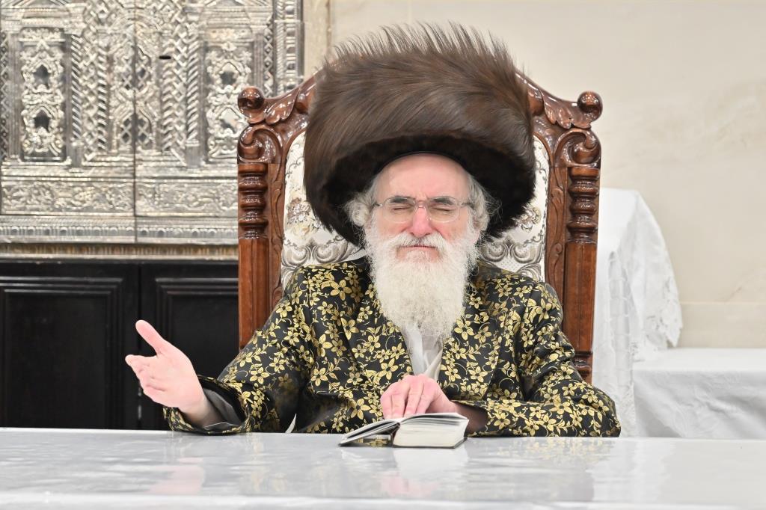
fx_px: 3829
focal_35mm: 180
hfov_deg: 11.4
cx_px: 383
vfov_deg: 7.6
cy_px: 255
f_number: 4
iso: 1000
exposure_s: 1/250
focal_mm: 120
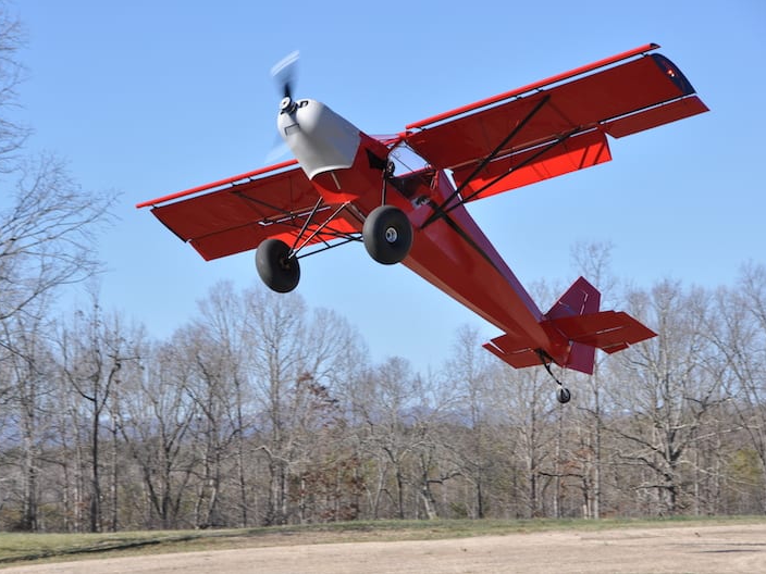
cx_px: 369
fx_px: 2899
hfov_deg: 15.1
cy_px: 286
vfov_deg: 11.3
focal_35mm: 131
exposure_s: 1/500
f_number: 8
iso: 200
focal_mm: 80
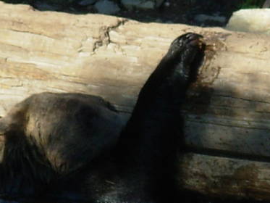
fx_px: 6359
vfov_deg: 1.8
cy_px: 156
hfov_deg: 2.4
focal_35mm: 815
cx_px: 197
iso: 50
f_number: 5
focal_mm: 31.4
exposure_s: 1/228
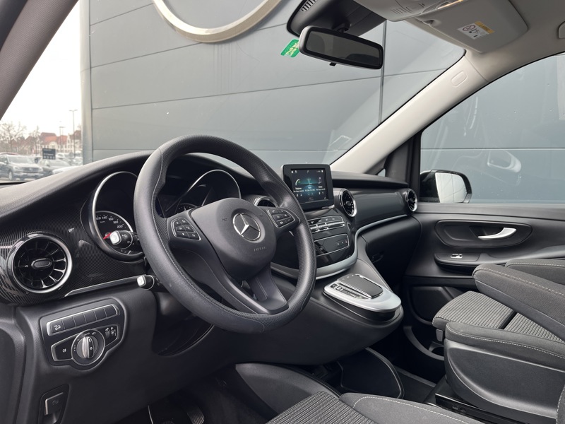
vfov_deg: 53.1
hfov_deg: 67.3
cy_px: 212
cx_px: 282
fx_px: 424
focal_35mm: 26
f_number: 1.6
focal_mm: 5.1
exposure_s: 1/122
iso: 40
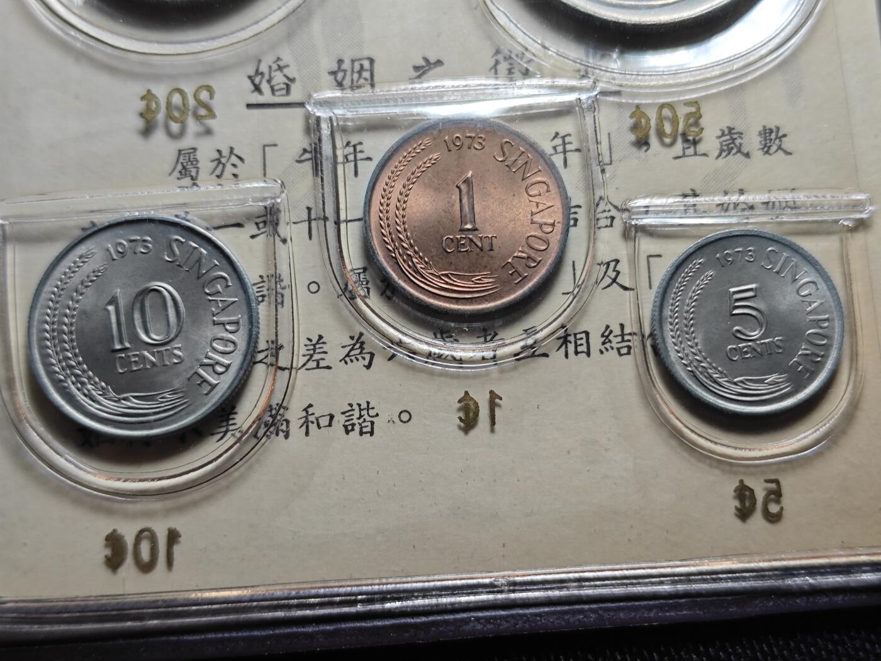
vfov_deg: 29.7
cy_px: 330
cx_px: 440
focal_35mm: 49
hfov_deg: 38.9
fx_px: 1247
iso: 160
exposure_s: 1/100
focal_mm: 5.84
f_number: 1.6
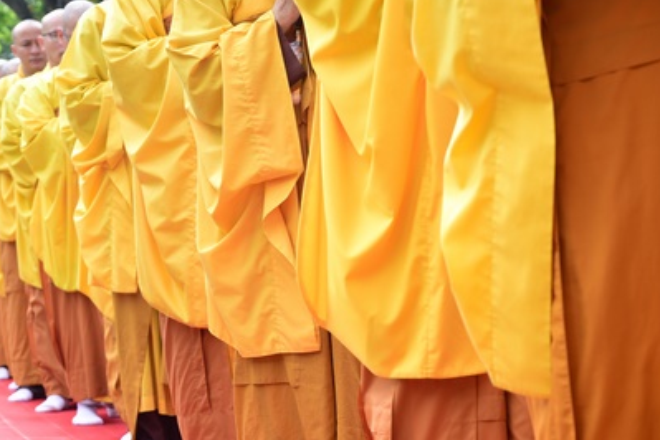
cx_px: 359
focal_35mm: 106
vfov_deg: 12.9
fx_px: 1943
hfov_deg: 19.3
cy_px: 324
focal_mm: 65
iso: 400
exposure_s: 1/320
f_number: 6.3
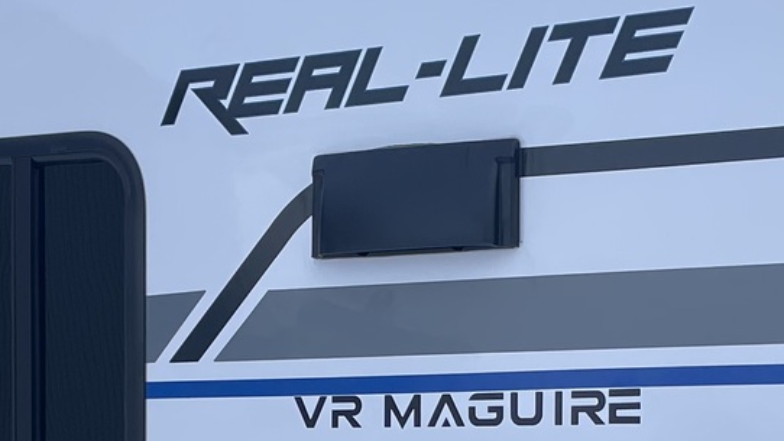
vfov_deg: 11.0
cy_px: 619
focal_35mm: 107
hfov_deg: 20.0
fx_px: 2225
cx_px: 421
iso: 32
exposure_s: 1/556
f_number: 1.6
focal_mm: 4.2
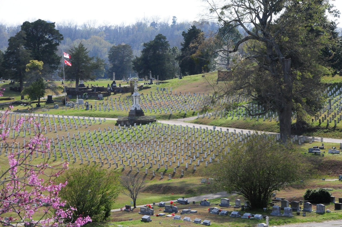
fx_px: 1167
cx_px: 171
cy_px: 114
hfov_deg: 16.7
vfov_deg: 11.1
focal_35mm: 123
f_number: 14
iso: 1000
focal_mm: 82
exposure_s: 1/800
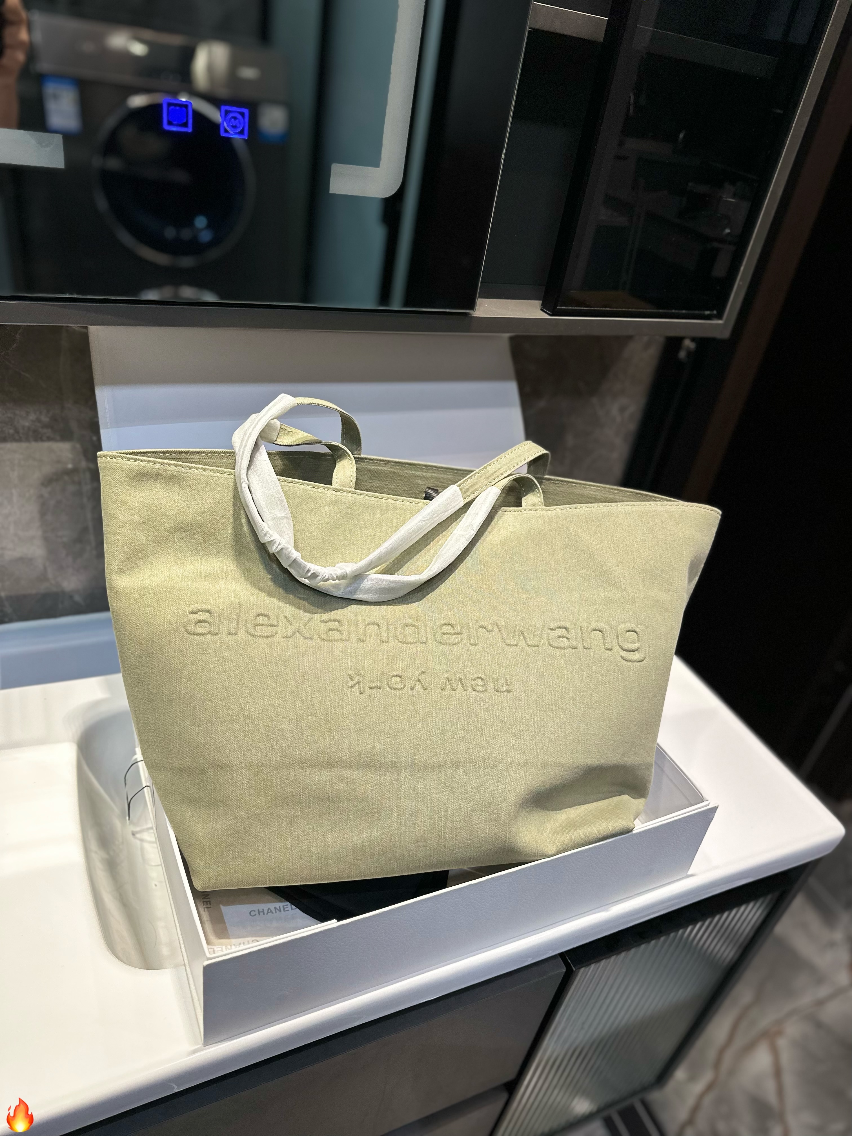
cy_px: 568
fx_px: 788
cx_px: 426
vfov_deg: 71.6
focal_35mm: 24
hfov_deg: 56.8
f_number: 1.78
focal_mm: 6.86
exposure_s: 1/100
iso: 160
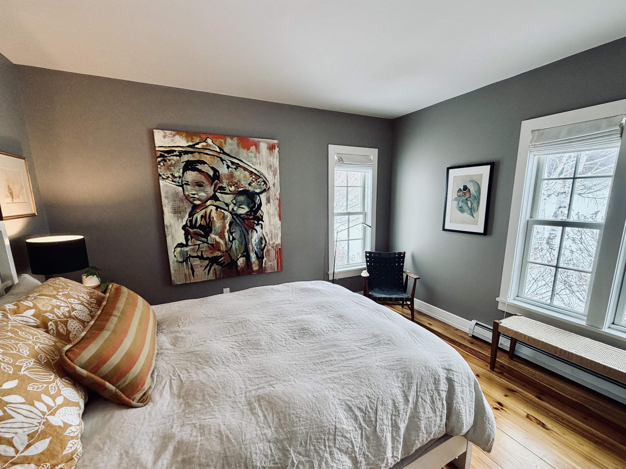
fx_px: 289
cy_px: 257
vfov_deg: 77.9
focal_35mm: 16
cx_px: 327
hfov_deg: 94.4
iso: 200
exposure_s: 1/120
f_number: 2.2
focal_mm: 2.22
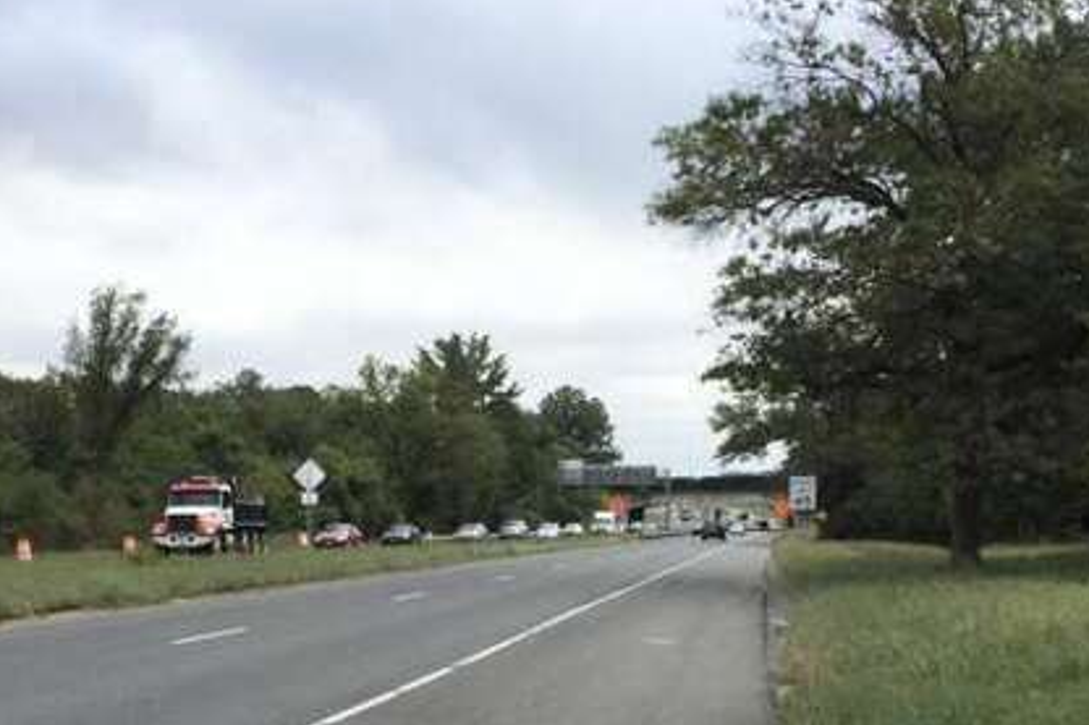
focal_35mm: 58
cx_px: 558
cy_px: 592
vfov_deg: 23.0
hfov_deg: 34.5
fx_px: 1754
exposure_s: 1/1647
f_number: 2.2
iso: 32
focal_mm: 4.15
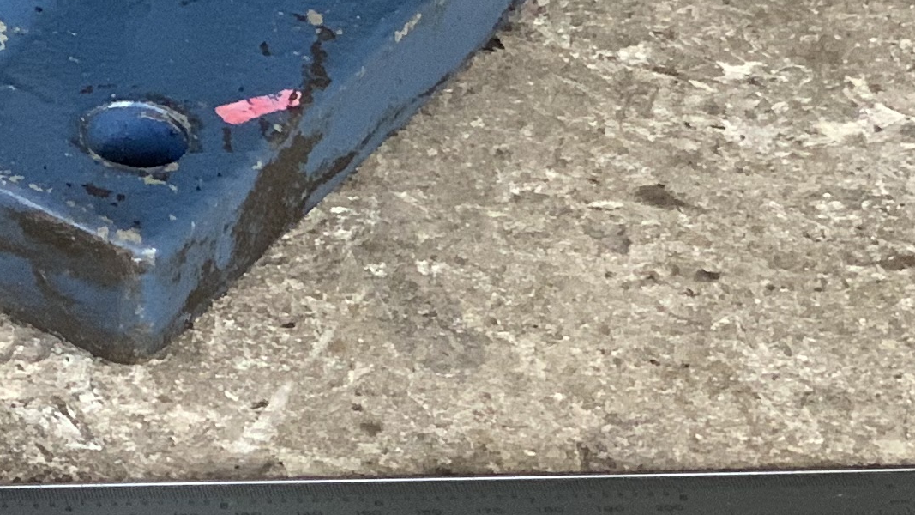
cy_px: -518
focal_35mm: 214
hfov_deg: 9.8
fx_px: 5192
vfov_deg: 5.6
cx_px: -359
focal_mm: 6
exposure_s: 1/122
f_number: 2.4
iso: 125
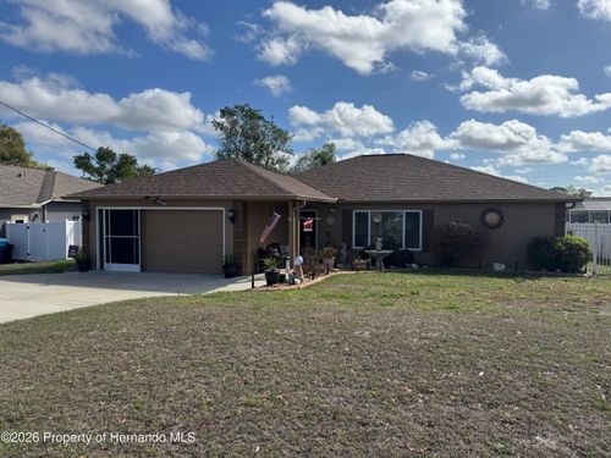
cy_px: 229
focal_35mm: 24
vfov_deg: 56.8
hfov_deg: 71.6
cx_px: 306
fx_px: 424
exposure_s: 1/6410
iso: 80
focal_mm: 6.76
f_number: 1.78
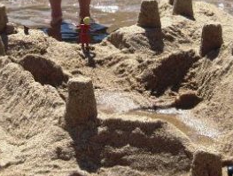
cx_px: 90
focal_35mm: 172
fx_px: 1159
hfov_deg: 11.5
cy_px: 4
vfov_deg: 8.6
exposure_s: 1/320
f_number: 7.7
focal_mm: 10.5
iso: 100
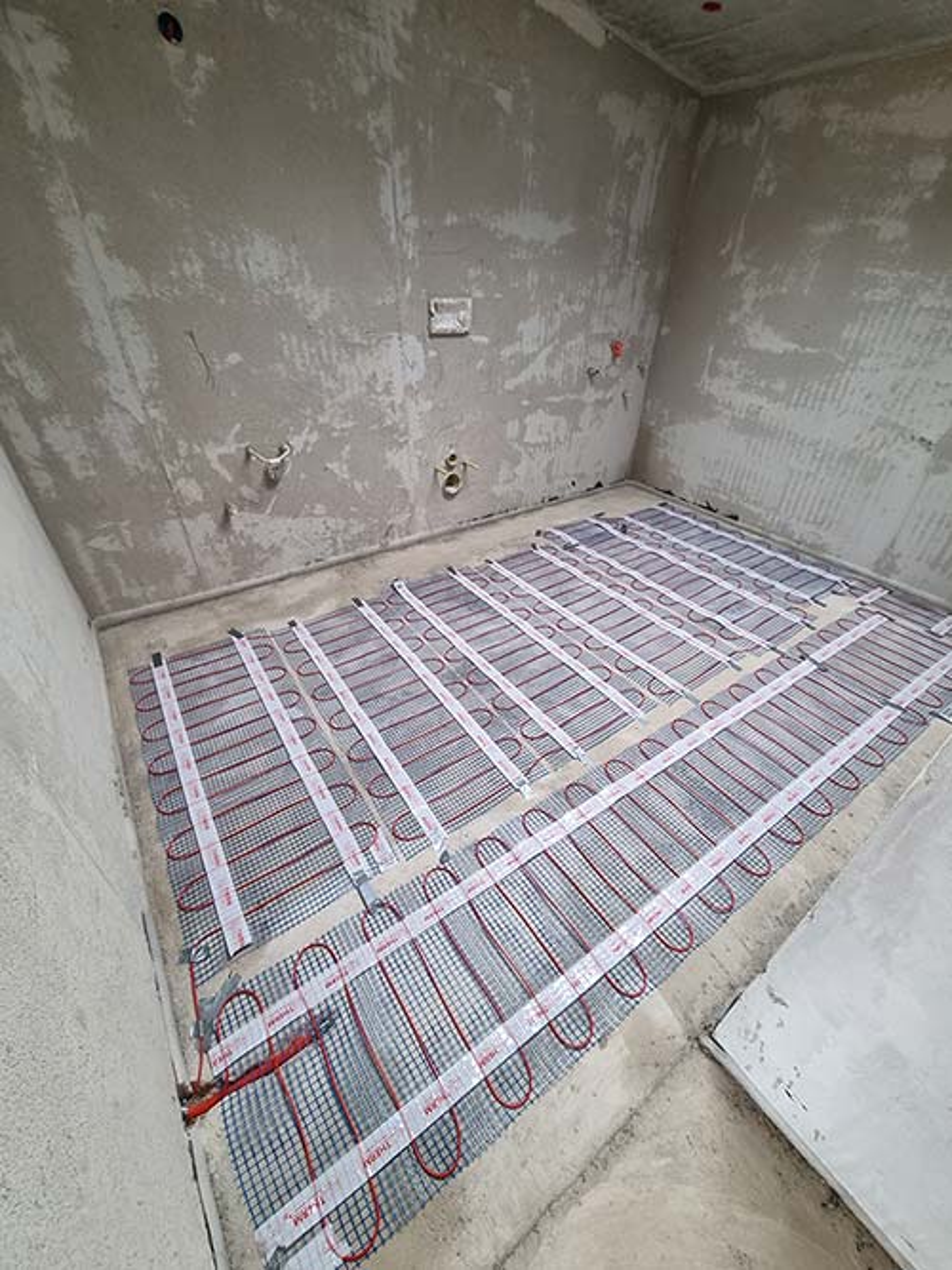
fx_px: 477
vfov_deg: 106.2
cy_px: 635
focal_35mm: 13
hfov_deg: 89.9
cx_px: 476
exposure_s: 1/33
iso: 400
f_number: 2.2
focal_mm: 2.2
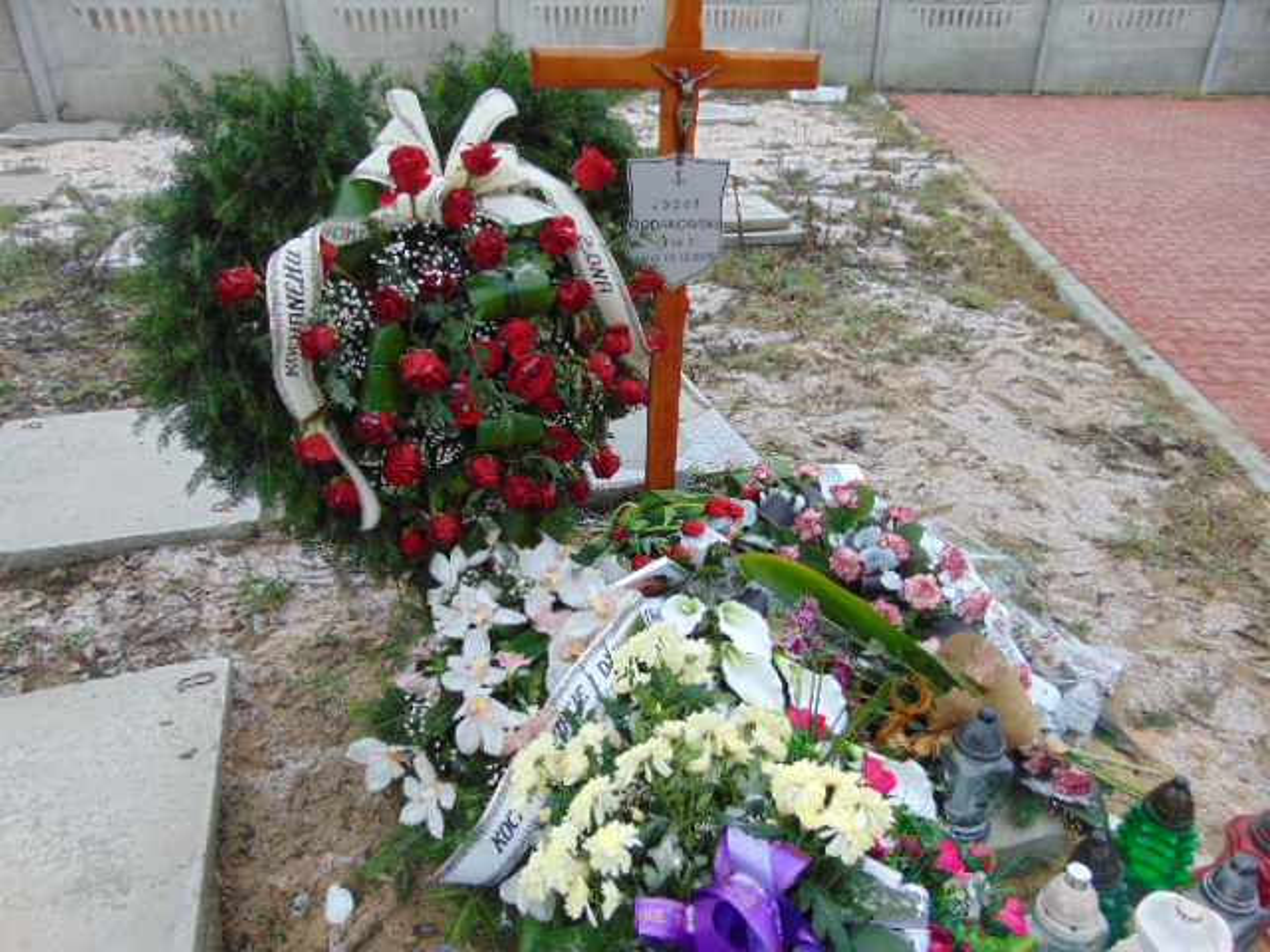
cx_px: 635
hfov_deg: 69.4
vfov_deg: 54.9
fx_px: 917
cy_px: 476
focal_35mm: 25
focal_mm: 4.5
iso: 80
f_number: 3
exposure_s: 1/125
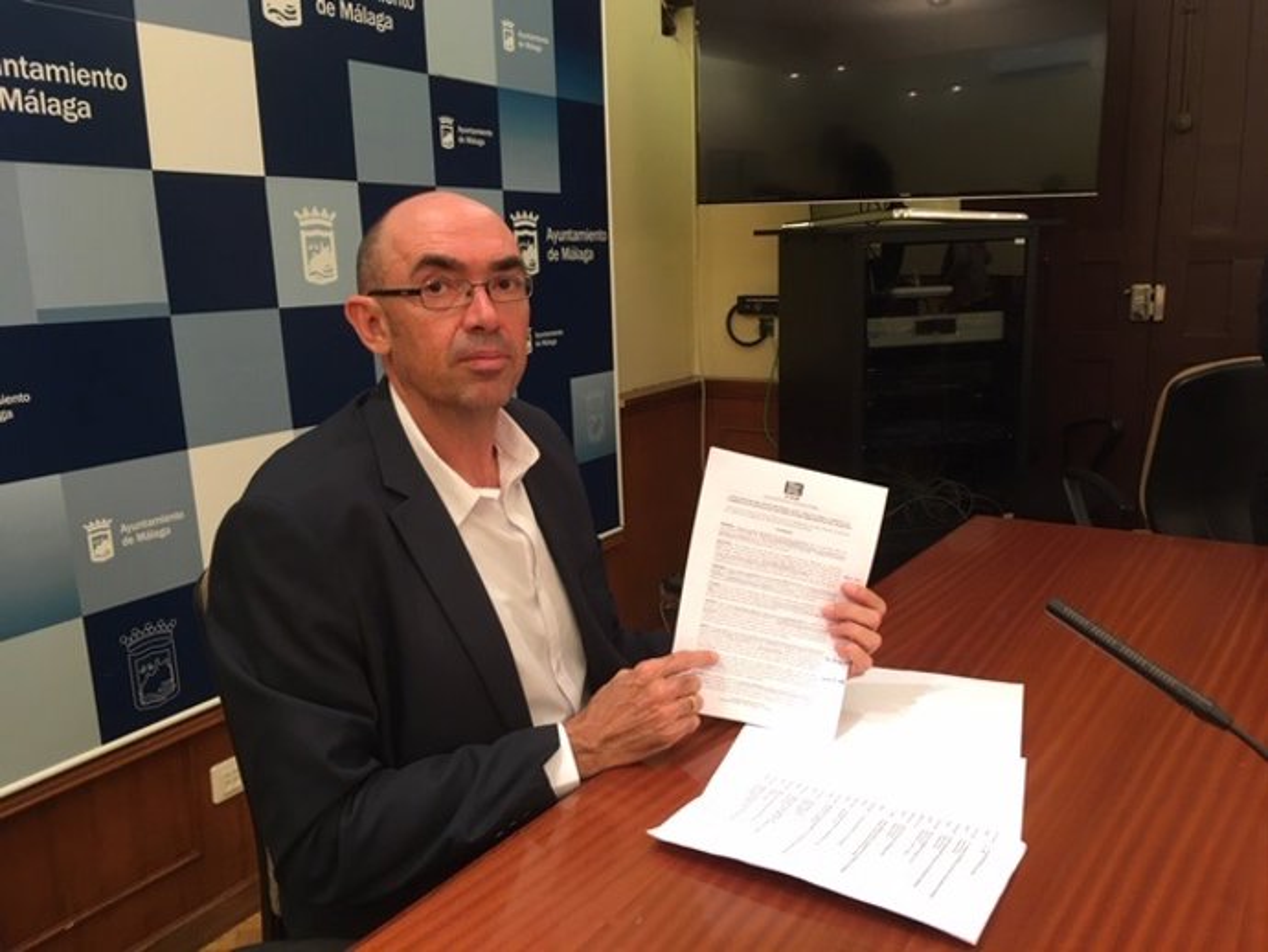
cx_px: 634
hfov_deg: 61.6
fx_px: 1063
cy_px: 476
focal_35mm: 29
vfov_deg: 48.3
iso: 125
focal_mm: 4.15
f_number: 2.2
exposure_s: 1/33
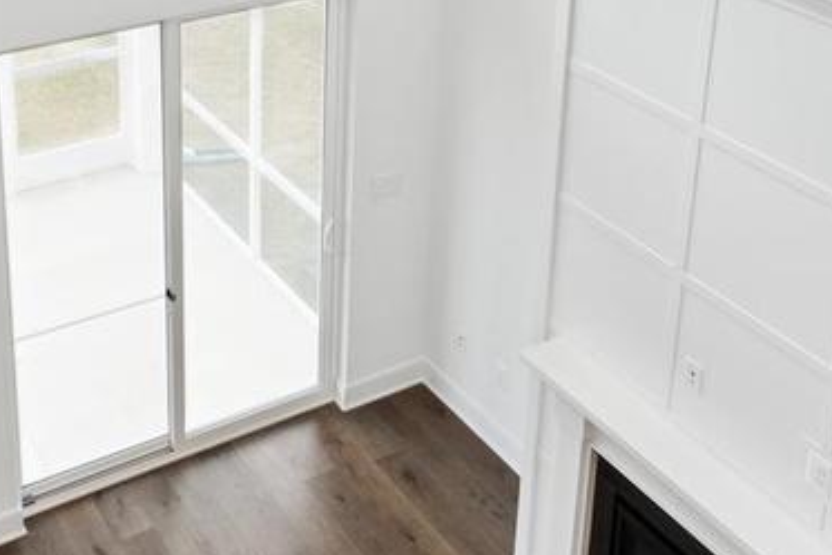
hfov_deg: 36.3
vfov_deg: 23.3
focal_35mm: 54
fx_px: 1248
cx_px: 252
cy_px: -76
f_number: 8
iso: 100
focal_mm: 14
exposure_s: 1/30
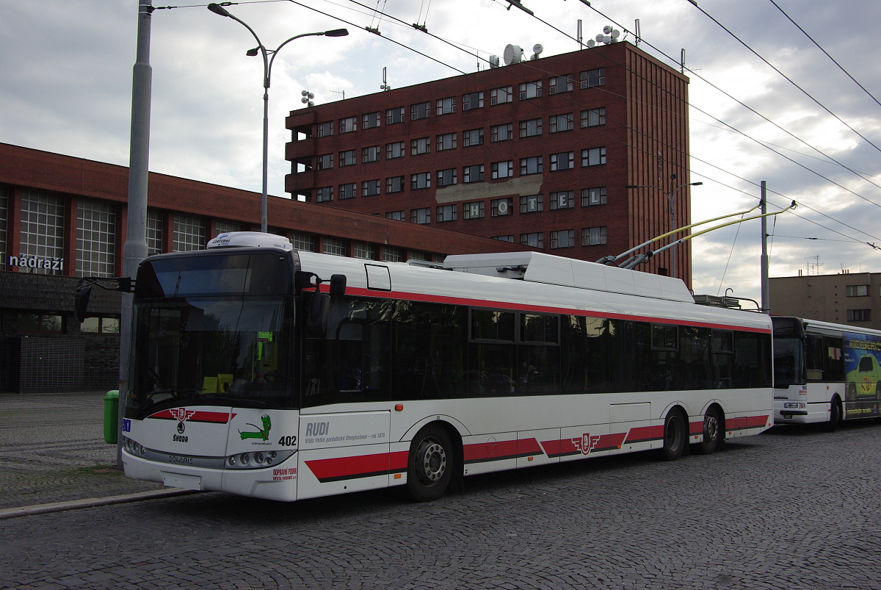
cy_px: 295
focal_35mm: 39
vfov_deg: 34.3
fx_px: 955
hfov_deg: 49.5
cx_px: 440
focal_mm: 26
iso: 200
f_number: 7.1
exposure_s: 1/400
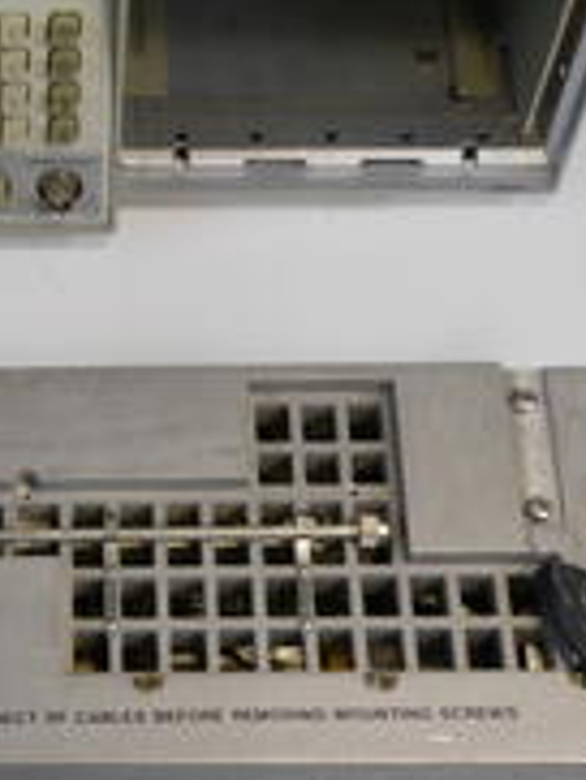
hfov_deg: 17.2
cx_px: -4
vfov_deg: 22.9
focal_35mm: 84
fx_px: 1894
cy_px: 629
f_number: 22
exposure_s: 1/2.5
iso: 800
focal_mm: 19
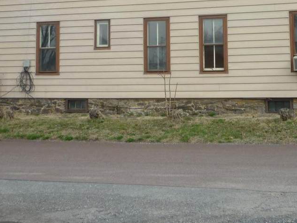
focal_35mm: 59
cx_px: 203
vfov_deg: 24.2
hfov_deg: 32.4
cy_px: 26
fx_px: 506
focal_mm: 5.2
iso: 80
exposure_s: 1/400
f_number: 3.3
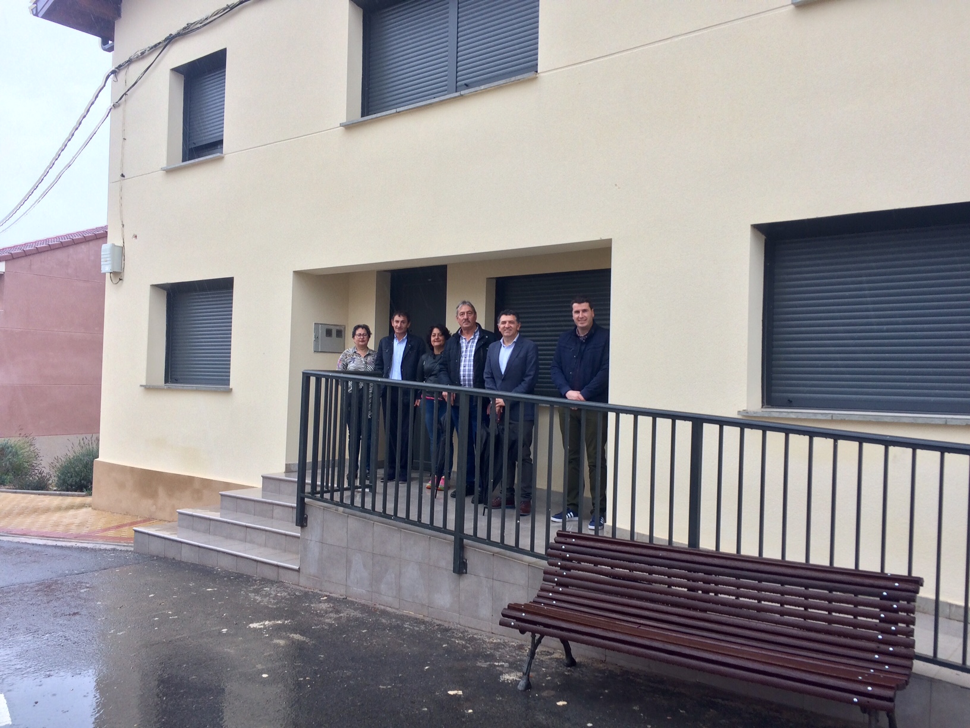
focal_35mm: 29
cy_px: 364
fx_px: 813
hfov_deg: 61.7
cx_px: 485
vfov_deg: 48.2
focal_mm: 4.15
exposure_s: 1/146
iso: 32
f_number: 2.2
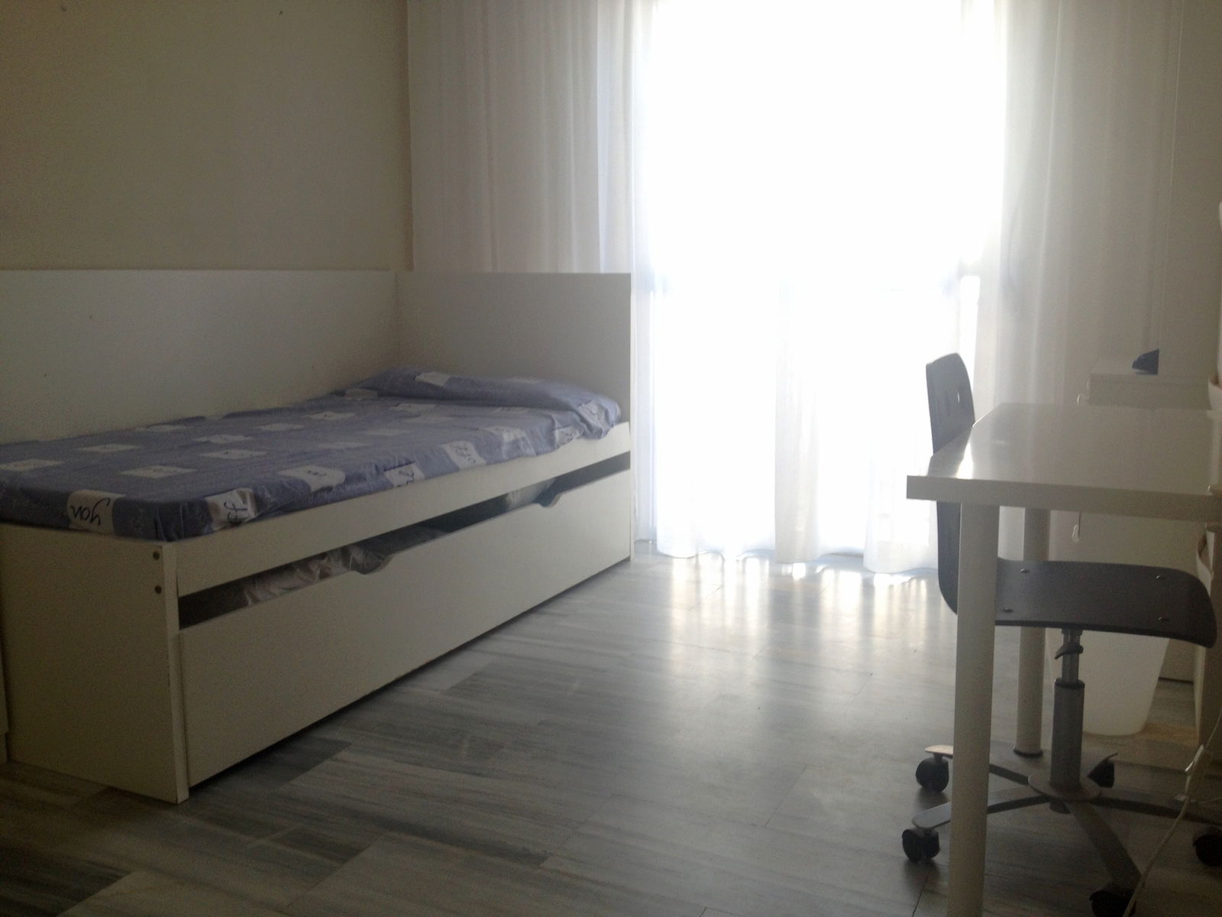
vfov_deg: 40.7
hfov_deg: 52.6
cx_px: 611
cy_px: 458
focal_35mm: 35
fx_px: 1236
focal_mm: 4.28
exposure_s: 1/60
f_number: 2.4
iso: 64
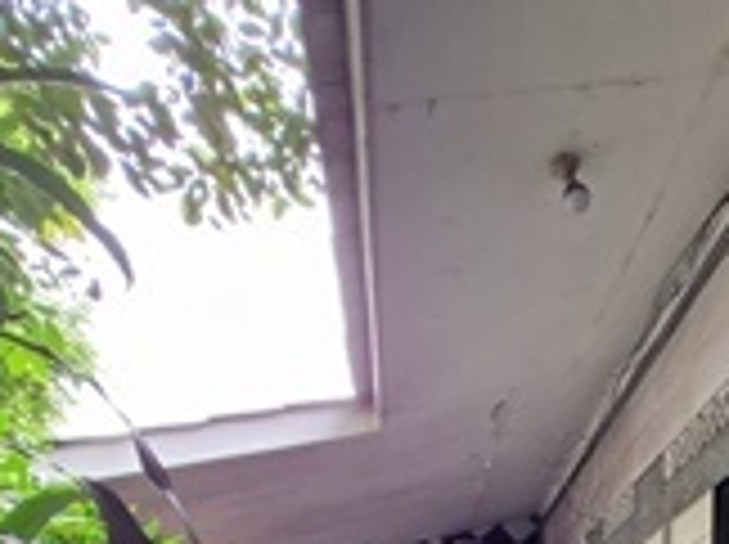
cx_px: 670
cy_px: 746
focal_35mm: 36
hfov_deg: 46.0
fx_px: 757
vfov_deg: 29.6
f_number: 2.2
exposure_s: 1/50
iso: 125
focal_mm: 1.74
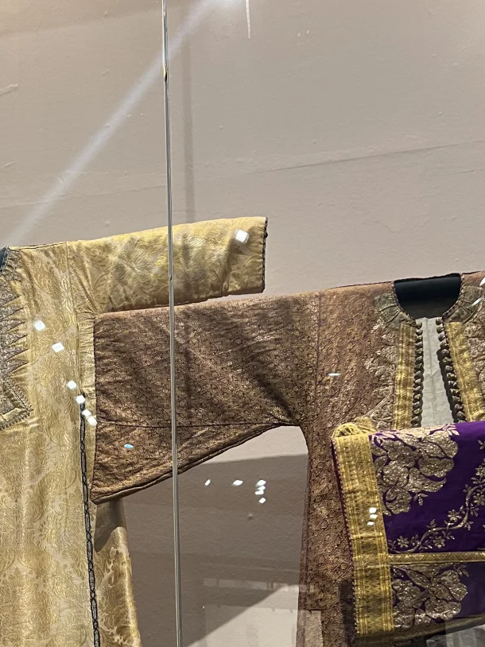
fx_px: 860
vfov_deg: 38.8
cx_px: 95
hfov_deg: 30.7
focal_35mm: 46
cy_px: 564
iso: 400
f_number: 1.5
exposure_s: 1/59
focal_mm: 5.7
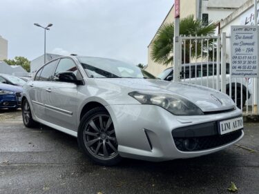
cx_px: 130
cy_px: 97
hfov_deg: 67.3
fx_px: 194
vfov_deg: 53.0
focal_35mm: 26
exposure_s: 1/2755
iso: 32
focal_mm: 4.25
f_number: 1.8
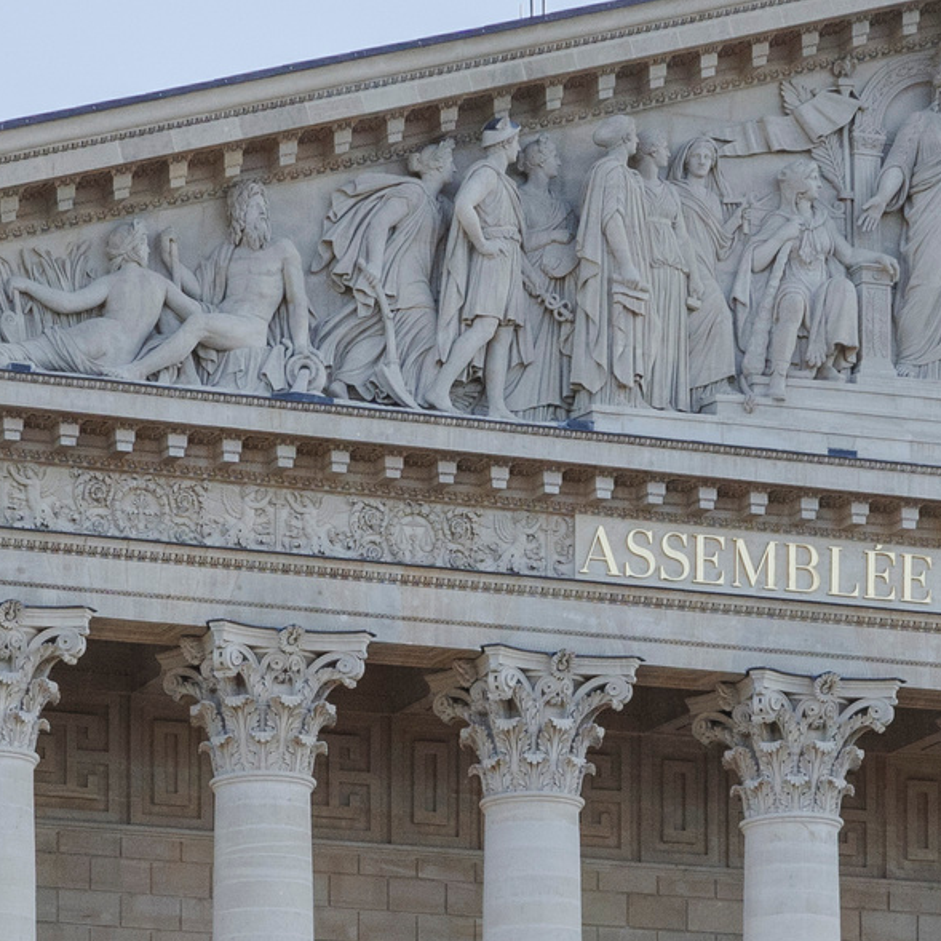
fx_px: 5321
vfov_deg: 10.1
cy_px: 729
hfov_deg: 10.1
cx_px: 572
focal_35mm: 173
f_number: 5.6
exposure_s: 1/400
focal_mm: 26
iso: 200
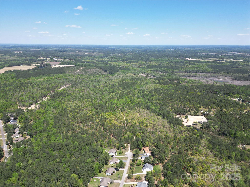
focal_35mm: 24
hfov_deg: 71.6
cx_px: 125
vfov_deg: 56.8
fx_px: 173
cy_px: 94
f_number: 1.7
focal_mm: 6.72
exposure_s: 1/2500
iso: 110
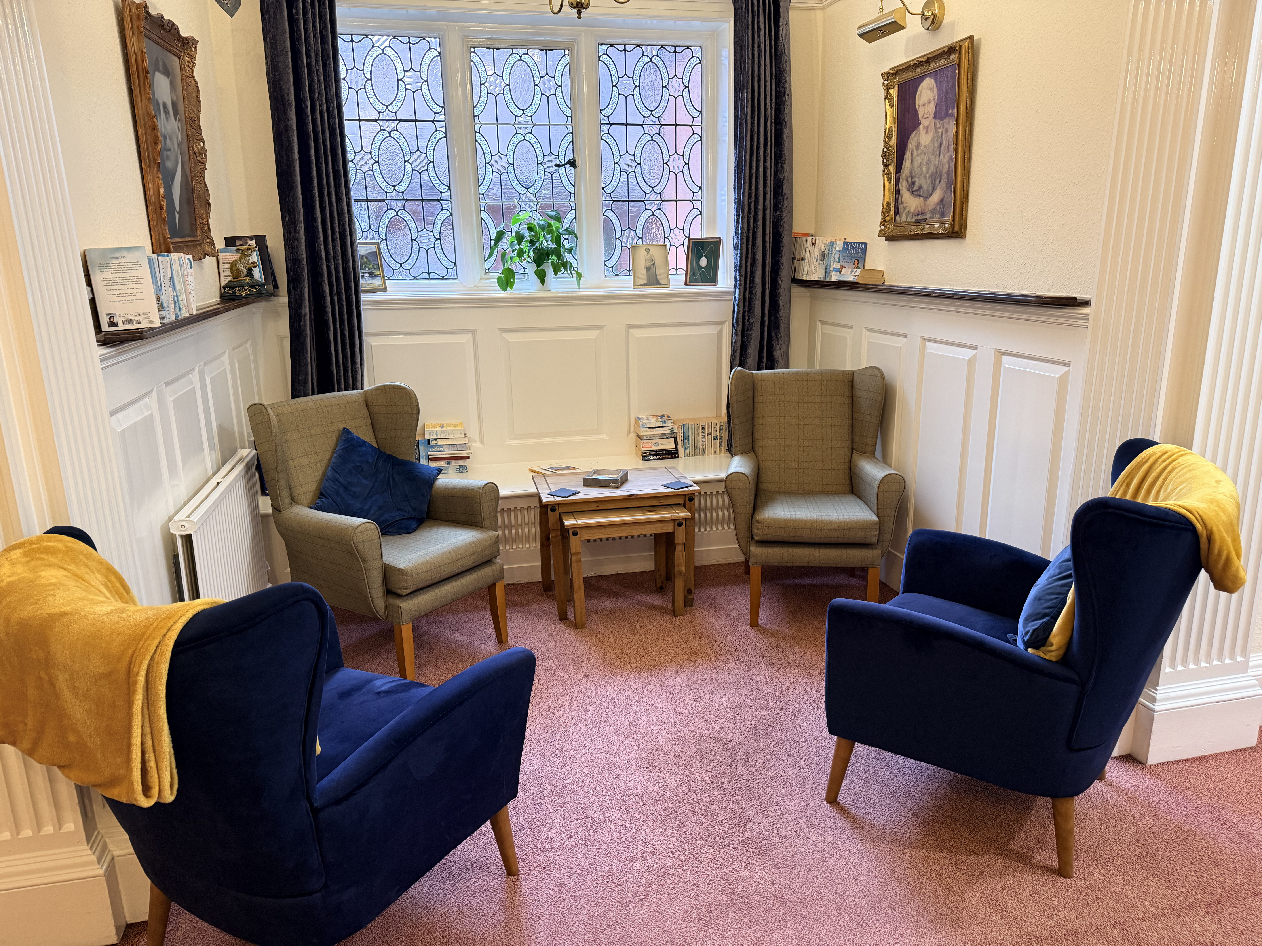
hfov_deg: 71.6
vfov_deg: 56.8
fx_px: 875
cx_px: 631
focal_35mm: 24
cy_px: 473
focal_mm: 6.76
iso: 250
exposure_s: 1/50
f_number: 1.78
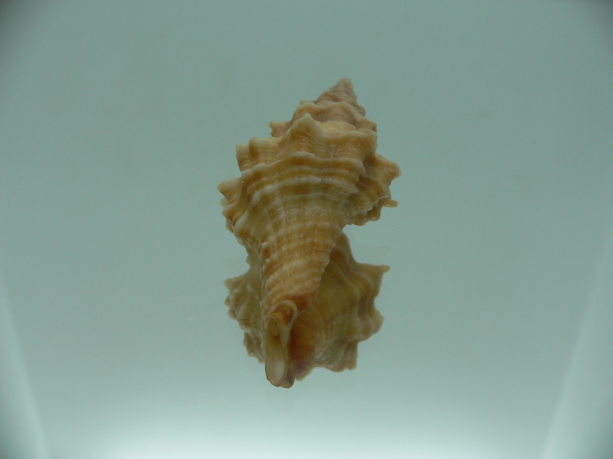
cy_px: 230
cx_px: 306
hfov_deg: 52.6
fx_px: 620
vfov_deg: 40.7
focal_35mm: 35
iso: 80
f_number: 2.8
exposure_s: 1/80
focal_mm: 4.6
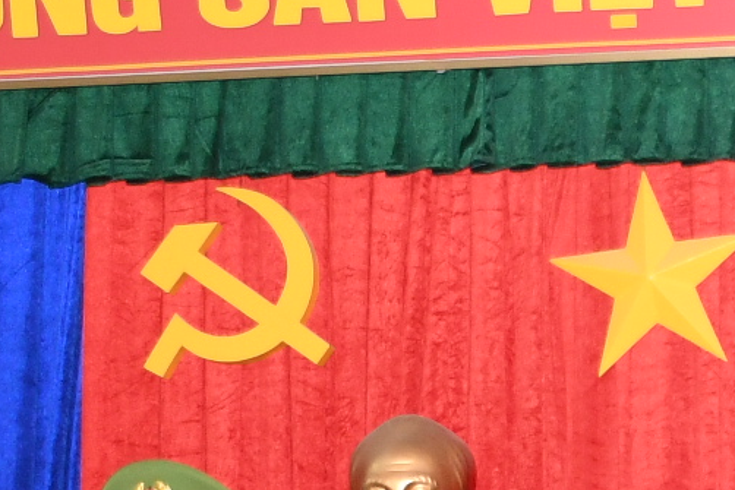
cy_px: 682
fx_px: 3737
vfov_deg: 7.4
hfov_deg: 10.9
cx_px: 1040
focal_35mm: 183
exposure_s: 1/200
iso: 800
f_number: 3.5
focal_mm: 22
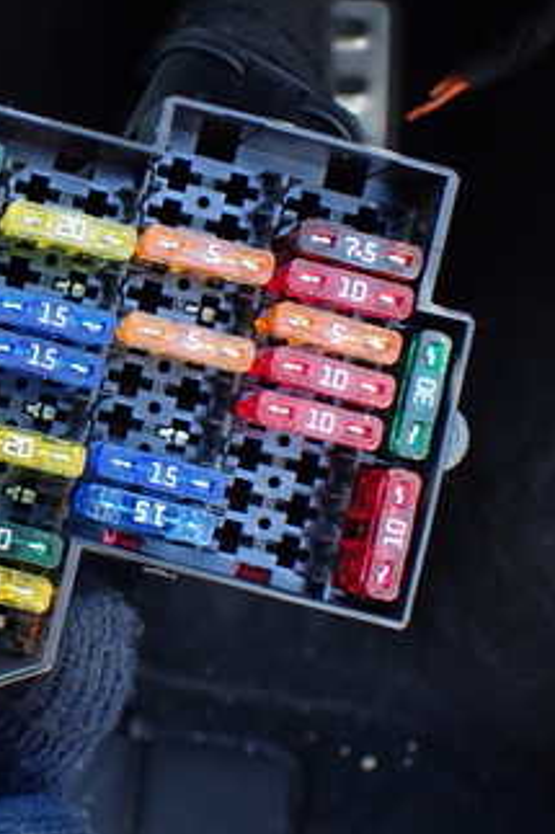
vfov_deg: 34.5
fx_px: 1343
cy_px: 361
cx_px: -176
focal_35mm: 58
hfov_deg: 21.1
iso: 160
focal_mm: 5.4
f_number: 2.3
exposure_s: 1/125
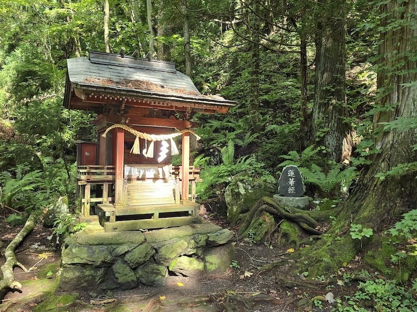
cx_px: 208
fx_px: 277
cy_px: 156
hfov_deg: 73.9
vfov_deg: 58.9
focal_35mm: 23
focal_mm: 6.3
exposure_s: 1/180
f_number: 1.7
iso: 125
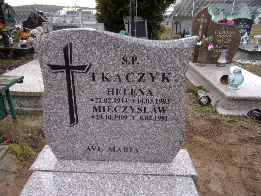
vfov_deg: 54.9
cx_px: 127
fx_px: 189
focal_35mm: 25
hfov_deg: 69.4
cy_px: 101
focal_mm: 4.3
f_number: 3.3
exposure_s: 1/125
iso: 80
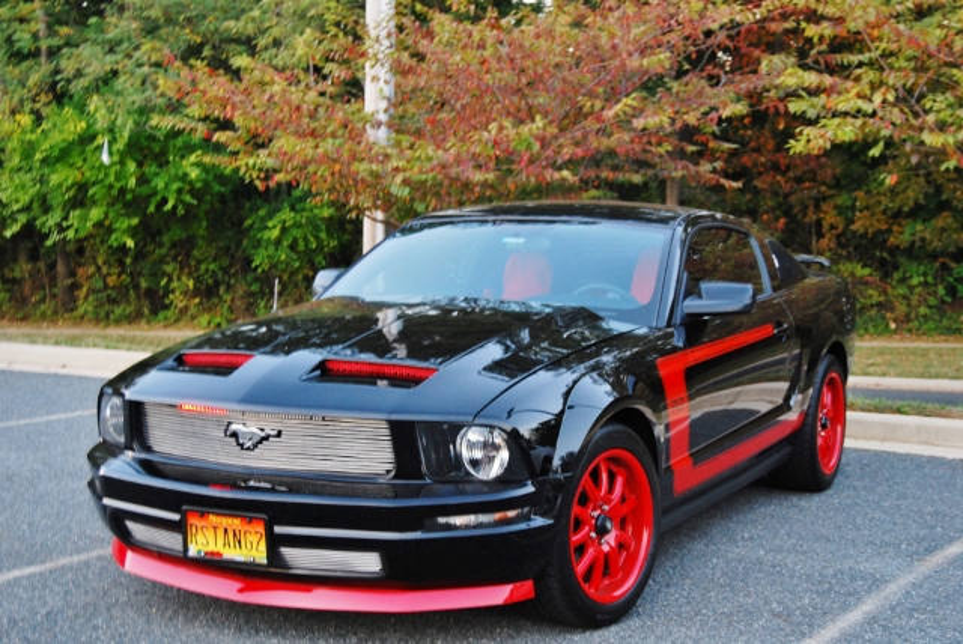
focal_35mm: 57
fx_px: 1526
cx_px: 482
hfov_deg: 35.0
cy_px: 322
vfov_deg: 23.8
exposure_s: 1/30
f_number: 4.8
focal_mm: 38
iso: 560
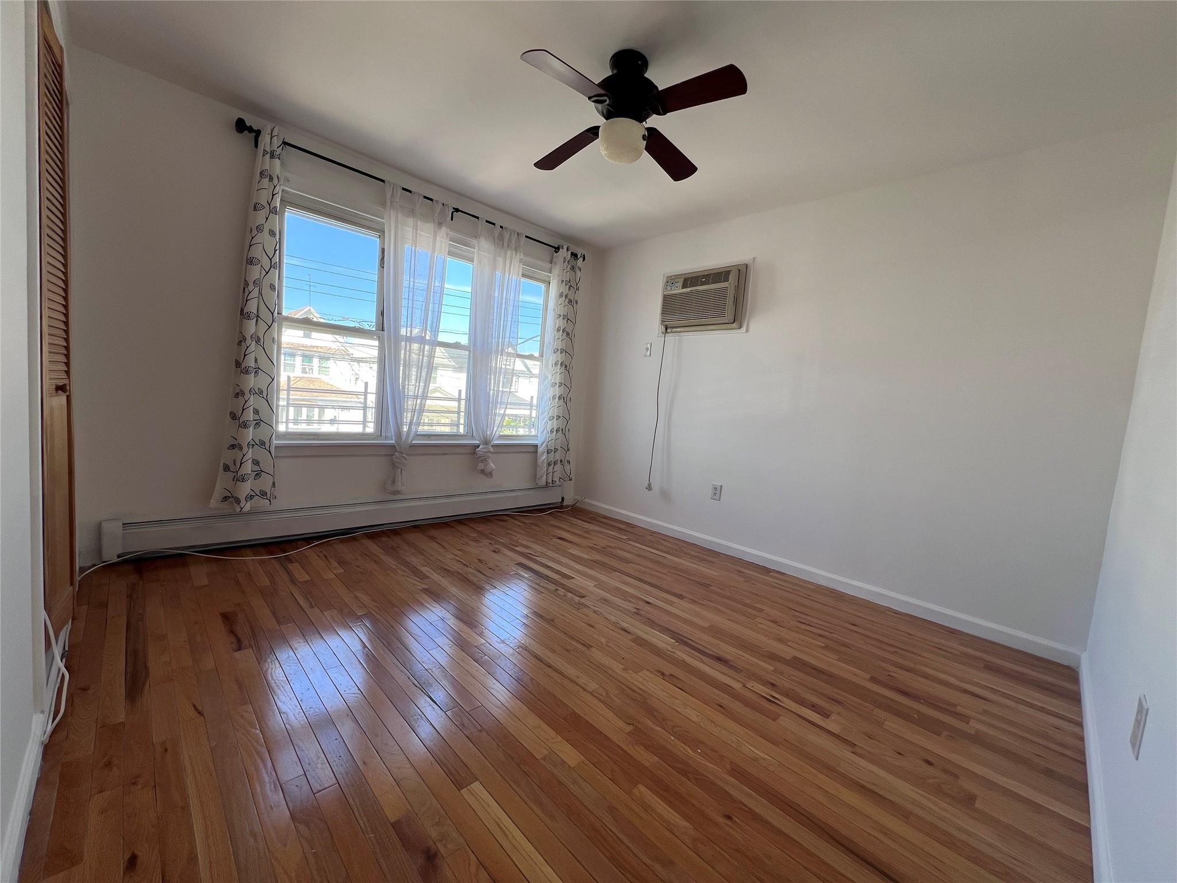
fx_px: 442
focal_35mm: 13
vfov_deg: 89.9
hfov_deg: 106.2
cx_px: 588
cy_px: 442
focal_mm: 1.57
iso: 32
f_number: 1.8
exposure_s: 1/120
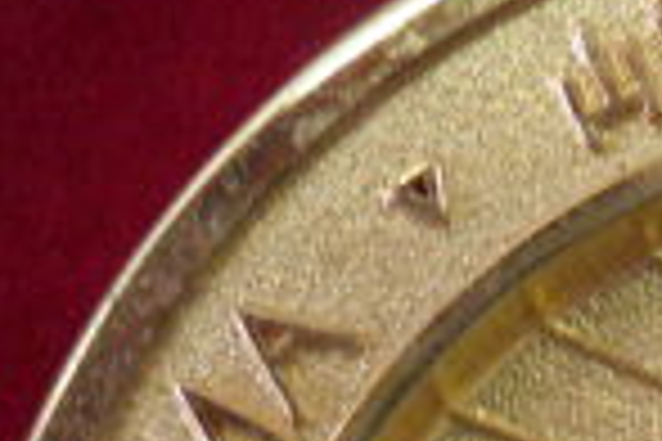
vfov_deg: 7.1
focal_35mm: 186
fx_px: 3420
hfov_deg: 10.7
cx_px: 932
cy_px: 904
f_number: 3.9
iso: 200
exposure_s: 1/30
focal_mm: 7.3
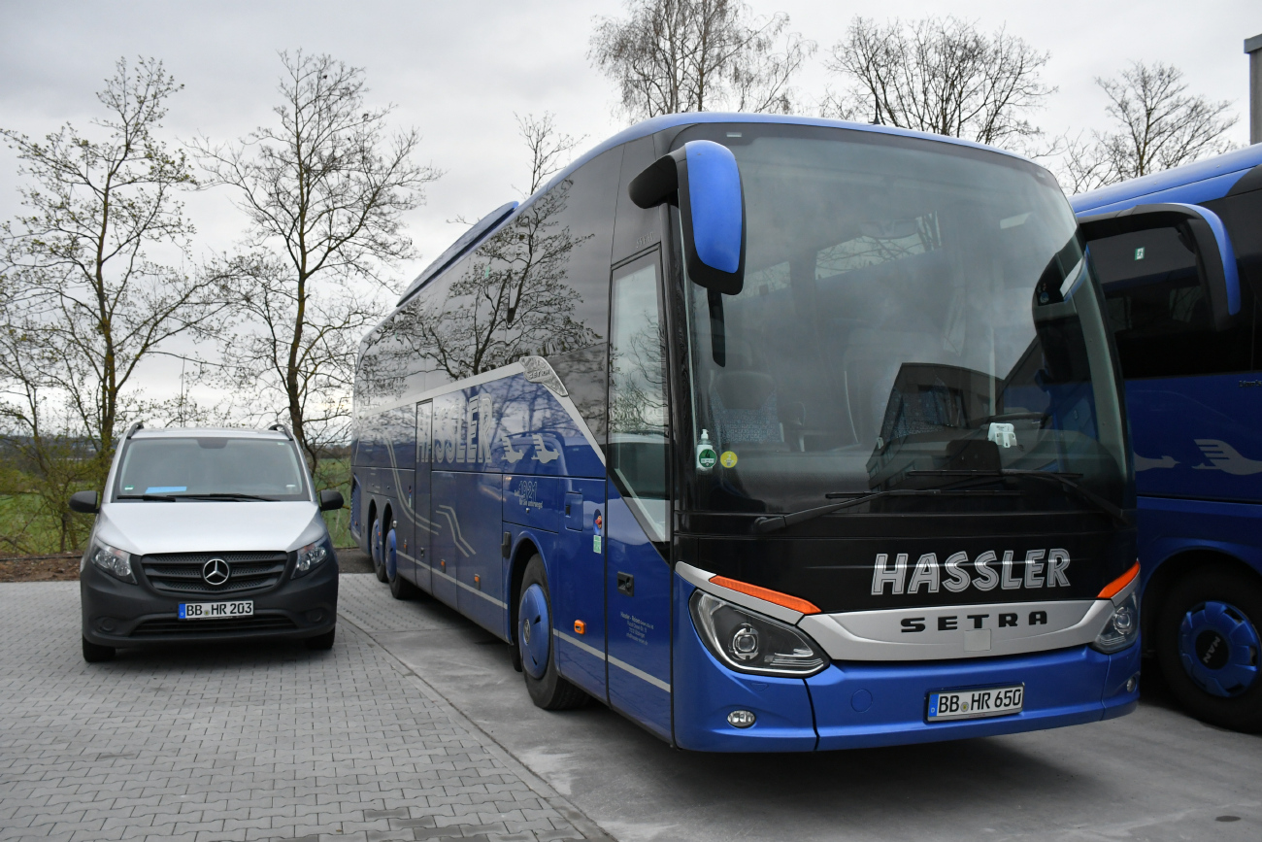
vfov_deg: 43.6
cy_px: 421
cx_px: 631
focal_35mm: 30
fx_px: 1052
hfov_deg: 61.9
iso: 1600
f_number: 3.5
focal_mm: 20
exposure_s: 1/500
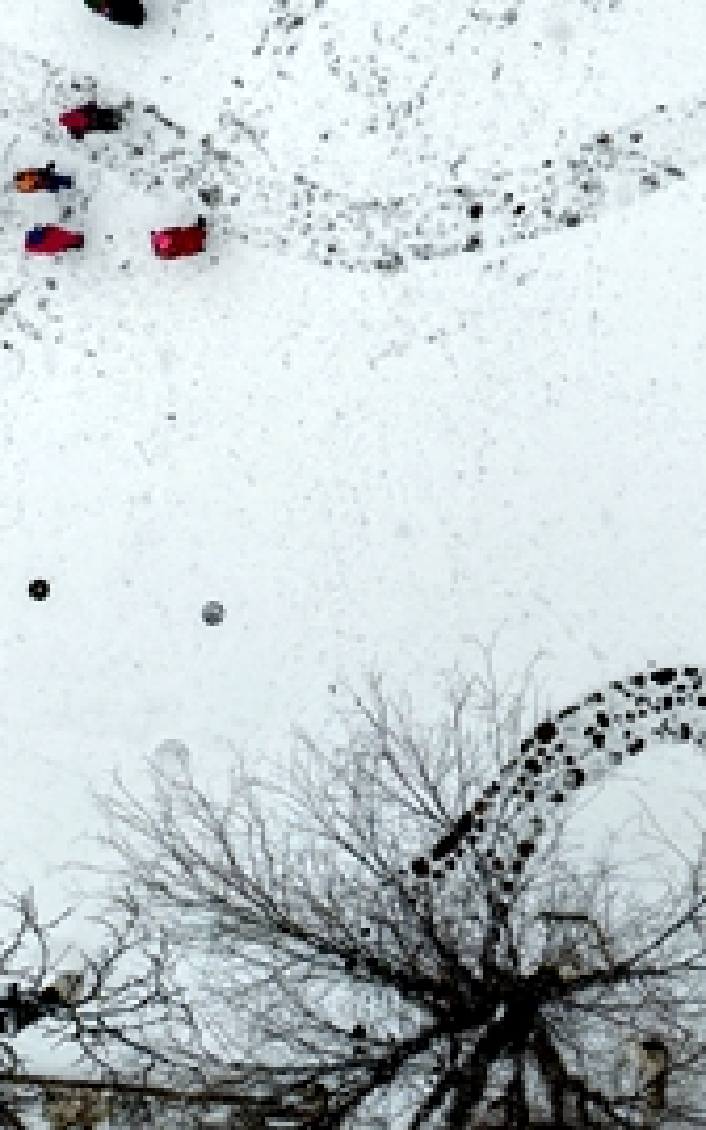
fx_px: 2834
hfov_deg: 12.9
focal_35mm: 92
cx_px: 1267
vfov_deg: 22.3
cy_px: 248
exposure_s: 1/400
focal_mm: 14.45
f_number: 2.8
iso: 100
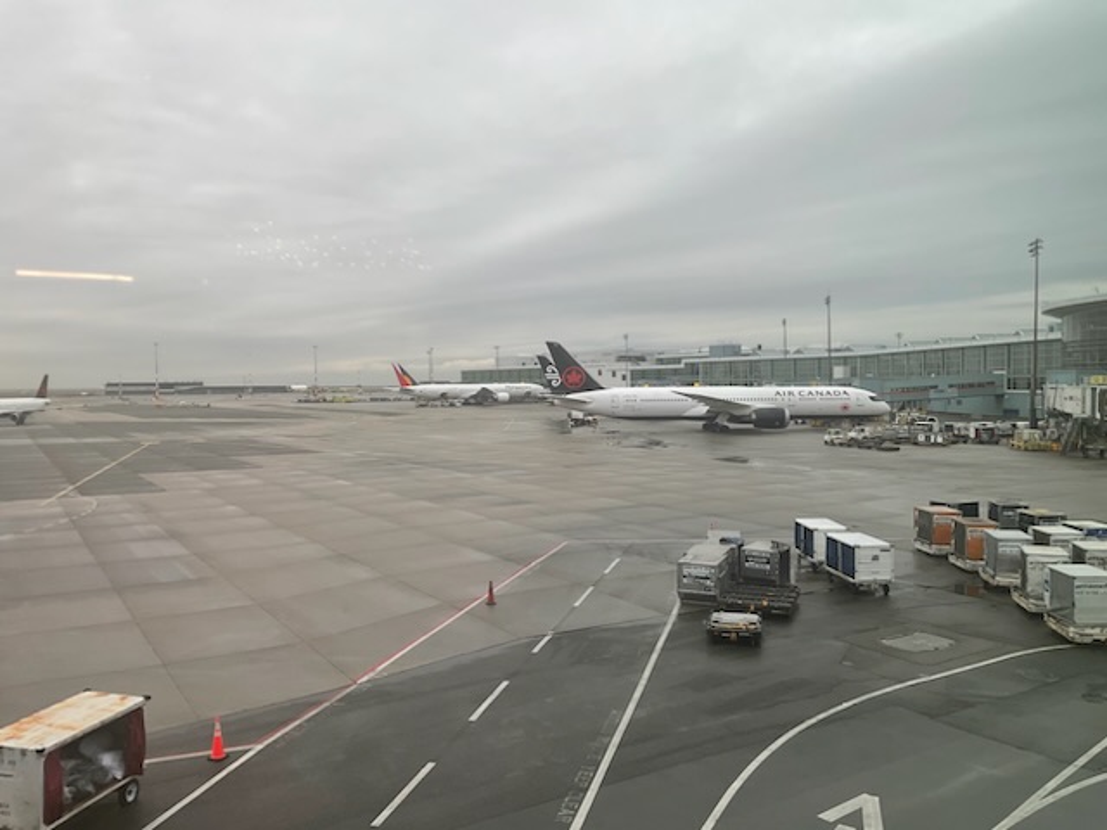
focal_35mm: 29
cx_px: 554
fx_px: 927
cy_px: 415
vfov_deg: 48.2
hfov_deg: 61.7
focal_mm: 3
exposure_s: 1/132
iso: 16
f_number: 1.8
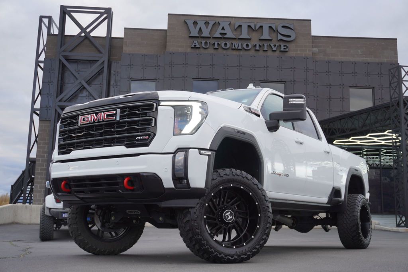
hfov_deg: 46.4
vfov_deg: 31.9
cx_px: 204
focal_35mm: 42
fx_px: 476
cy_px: 136
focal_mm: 28
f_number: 4.5
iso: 100
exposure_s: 1/60
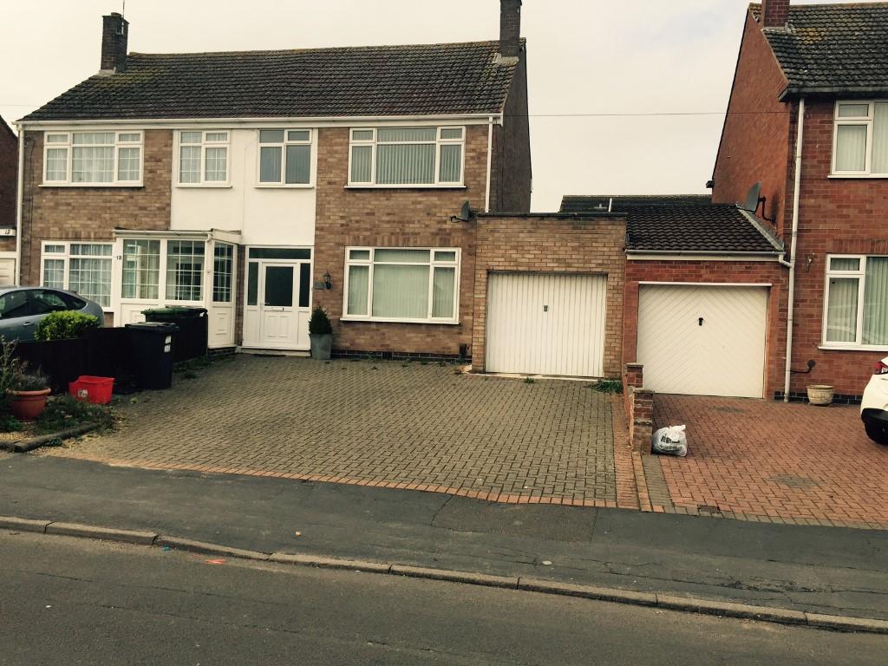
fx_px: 744
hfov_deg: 61.7
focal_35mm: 29
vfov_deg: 48.2
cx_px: 444
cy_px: 333
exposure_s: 1/1199
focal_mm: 4.15
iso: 32
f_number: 2.2
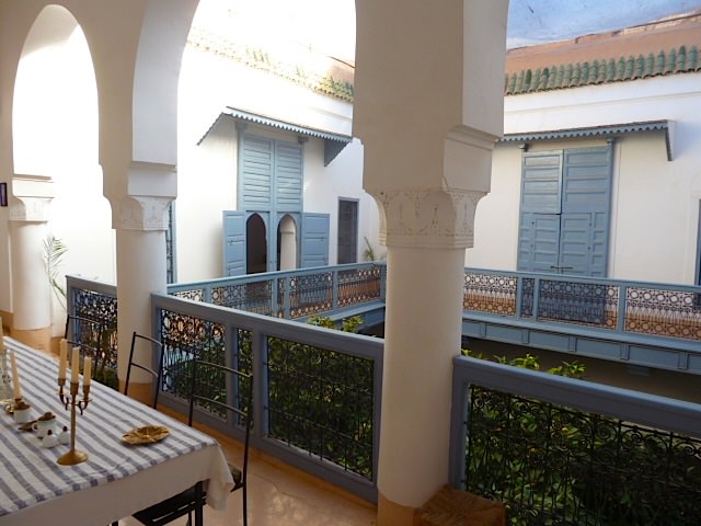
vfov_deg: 54.9
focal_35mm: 25
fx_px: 506
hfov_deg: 69.4
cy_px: 263
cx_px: 350
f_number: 3.3
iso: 80
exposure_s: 1/80
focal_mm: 4.1
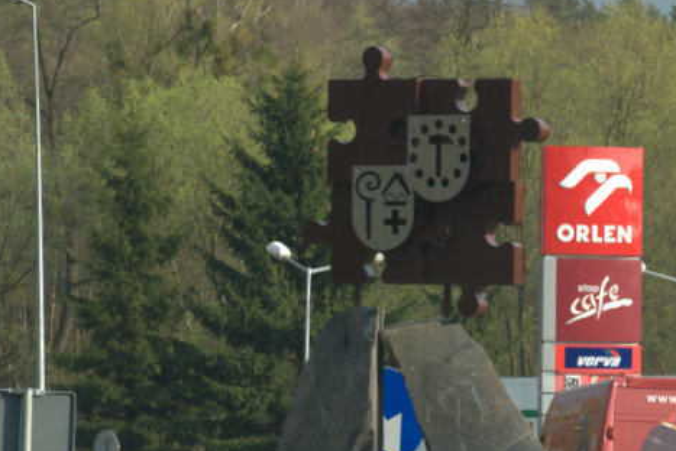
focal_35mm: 270
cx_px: 426
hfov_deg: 7.6
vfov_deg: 5.1
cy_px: 311
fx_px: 5070
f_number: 8
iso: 400
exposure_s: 1/320
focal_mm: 105
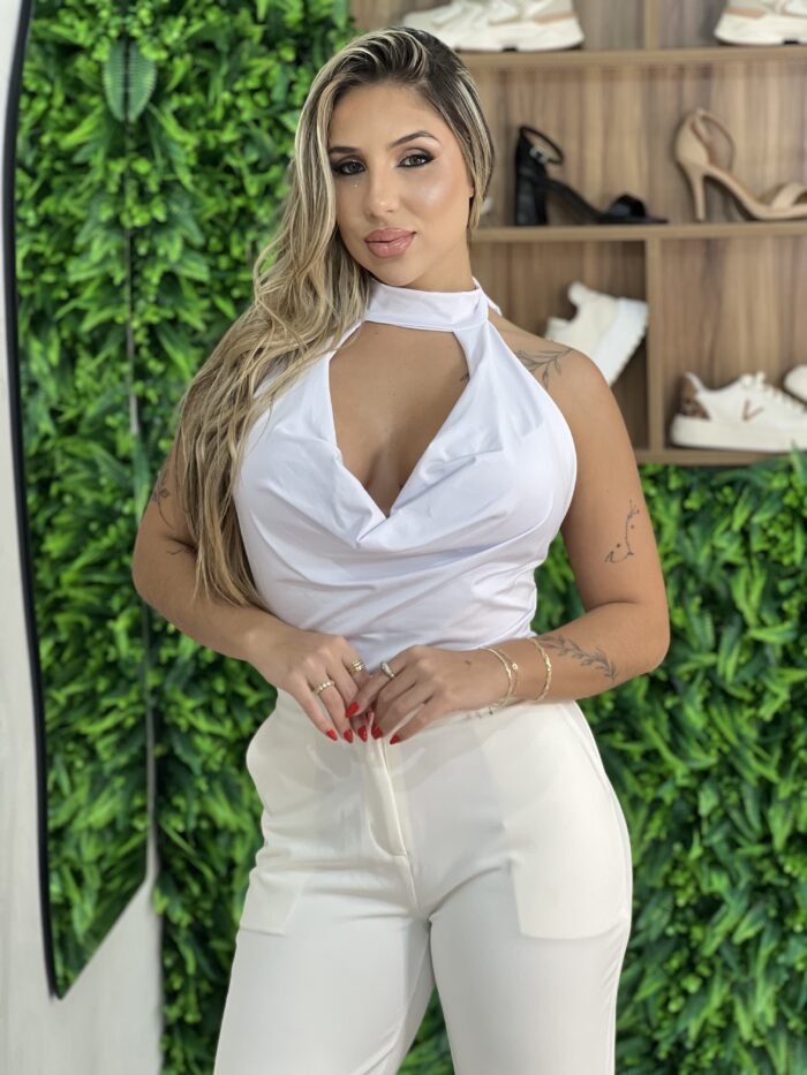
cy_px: 538
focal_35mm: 77
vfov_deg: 25.3
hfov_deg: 19.1
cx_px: 404
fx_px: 2393
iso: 160
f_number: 2.8
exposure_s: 1/120
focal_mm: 9
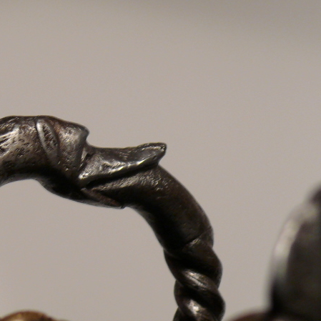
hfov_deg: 14.7
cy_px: 180
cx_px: 82
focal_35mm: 118
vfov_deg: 14.8
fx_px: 1238
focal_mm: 11.4
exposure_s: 1/30
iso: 125
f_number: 3.2
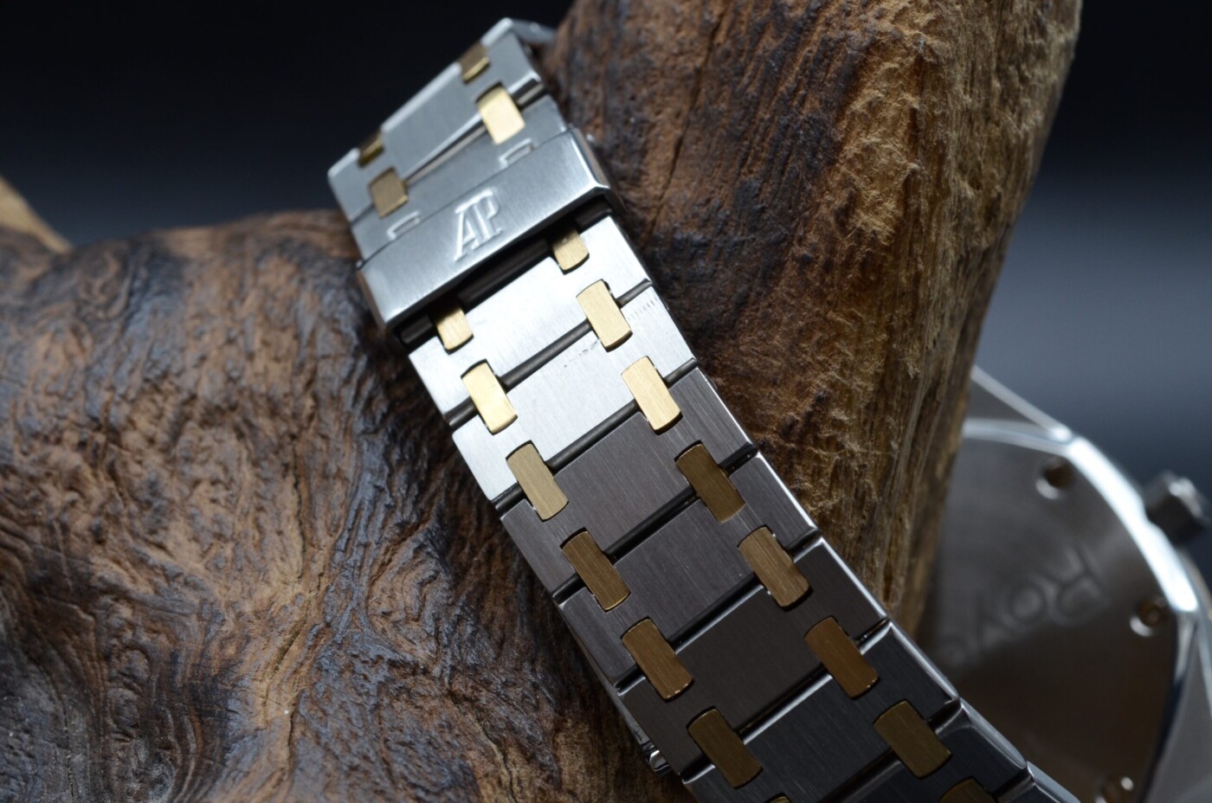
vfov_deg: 15.1
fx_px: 3024
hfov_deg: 22.7
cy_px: 402
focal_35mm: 90
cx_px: 606
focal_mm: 60
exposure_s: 1/40
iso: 500
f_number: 10
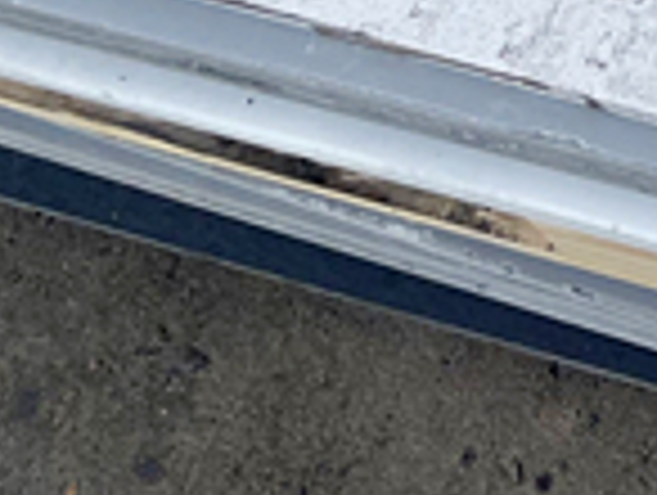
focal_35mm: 142
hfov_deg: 12.0
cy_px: -549
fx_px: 2700
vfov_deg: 9.6
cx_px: 1422
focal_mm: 5.1
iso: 50
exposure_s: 1/840
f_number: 1.6
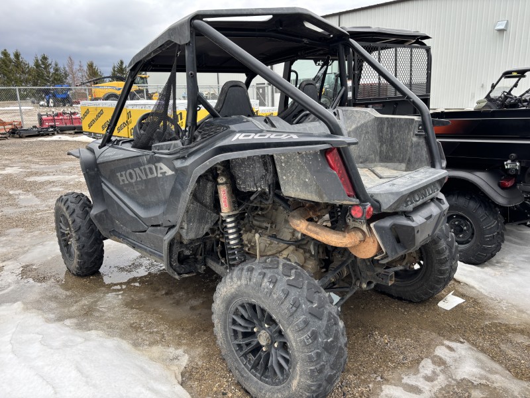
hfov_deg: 67.3
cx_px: 265
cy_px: 199
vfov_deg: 53.1
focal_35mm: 26
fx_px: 398
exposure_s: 1/121
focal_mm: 5.96
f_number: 1.6
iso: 50
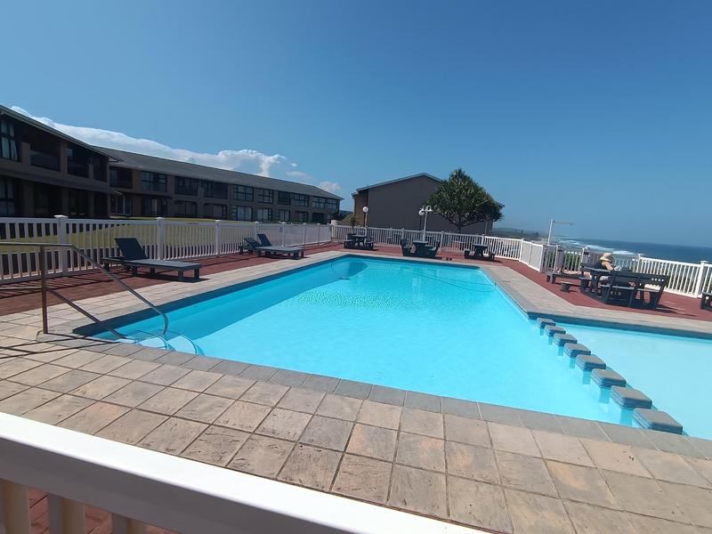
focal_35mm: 17
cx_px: 356
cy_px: 267
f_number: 2.2
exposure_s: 1/1894
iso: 104
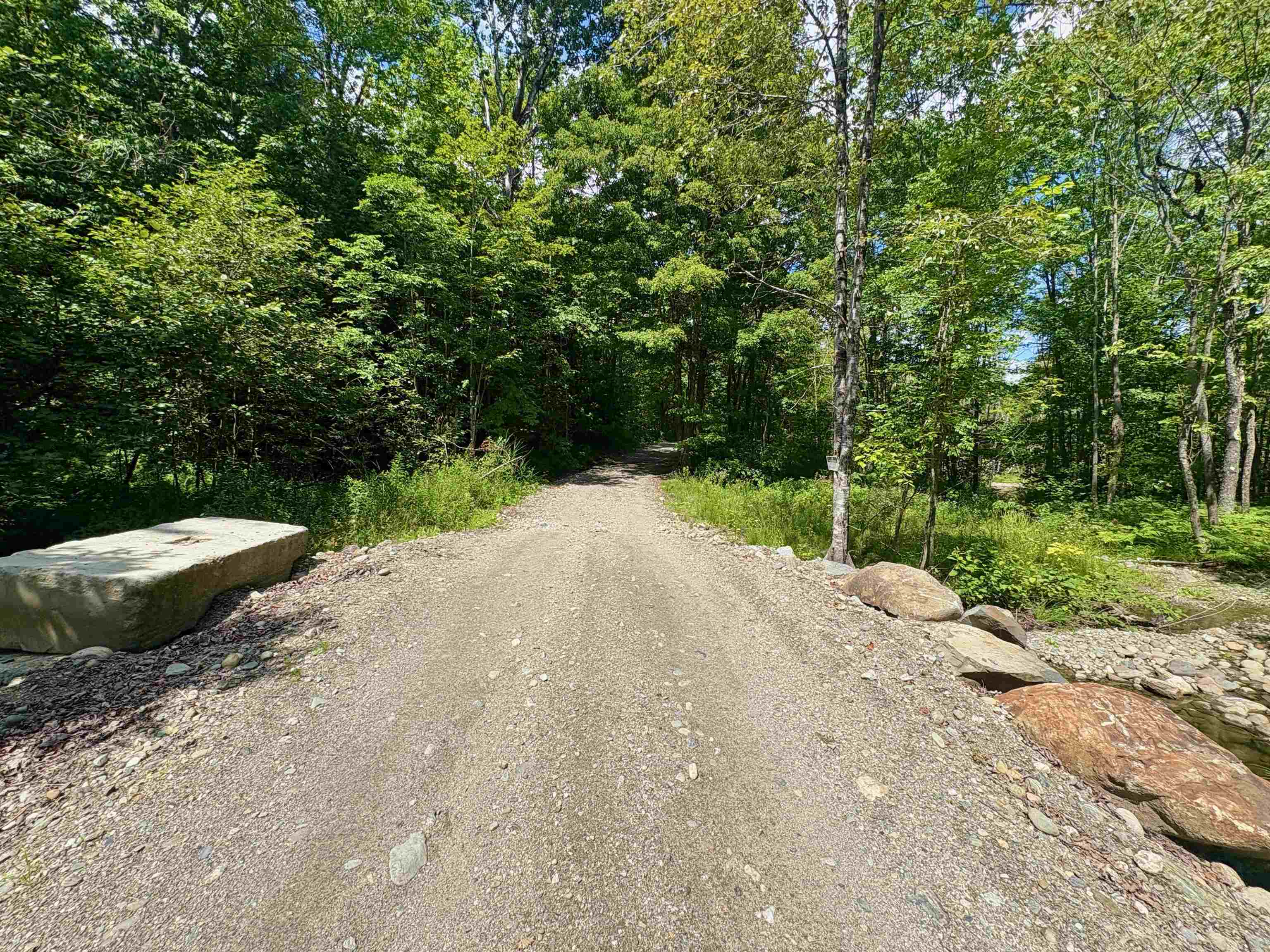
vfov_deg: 85.7
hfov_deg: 102.1
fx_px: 514
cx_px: 635
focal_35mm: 14
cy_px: 476
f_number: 2.2
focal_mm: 2.22
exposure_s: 1/1395
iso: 50
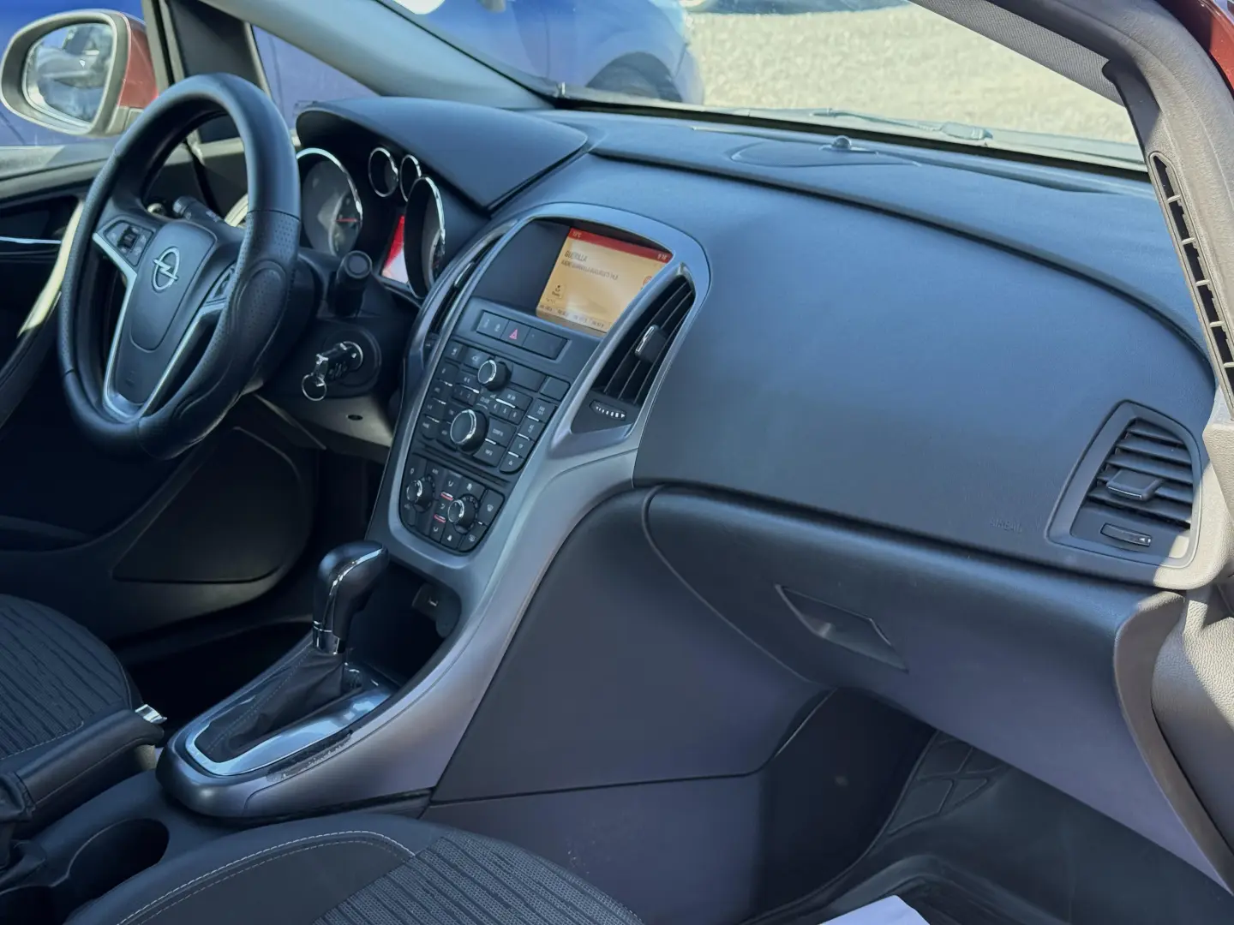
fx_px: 1711
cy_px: 462
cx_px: 617
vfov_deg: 30.3
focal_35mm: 48
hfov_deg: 39.7
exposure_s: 1/243
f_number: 1.78
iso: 100
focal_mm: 6.76
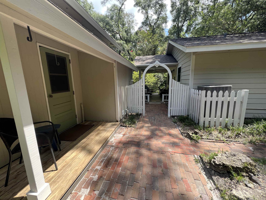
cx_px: 133
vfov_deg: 89.9
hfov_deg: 106.2
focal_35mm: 13
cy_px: 100
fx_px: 100
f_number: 1.8
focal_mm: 1.57
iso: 32
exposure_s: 1/336
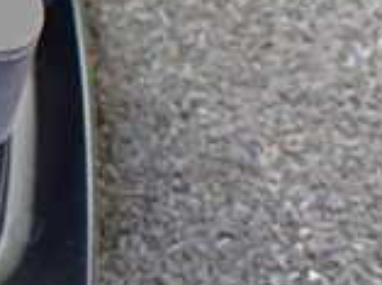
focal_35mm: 115
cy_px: 29
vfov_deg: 12.7
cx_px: -255
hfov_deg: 15.3
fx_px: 1266
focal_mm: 5.4
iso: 800
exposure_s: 1/60
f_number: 2.3
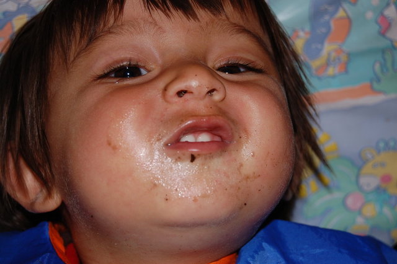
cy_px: 132
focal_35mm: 82
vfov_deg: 16.5
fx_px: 909
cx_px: 198
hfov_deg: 24.6
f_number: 5.6
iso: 200
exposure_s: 1/125
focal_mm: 55
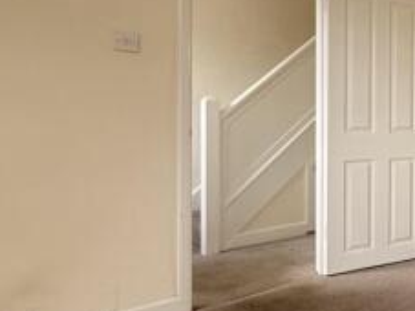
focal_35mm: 36
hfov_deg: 37.0
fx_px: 431
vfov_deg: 39.4
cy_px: 123
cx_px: 515
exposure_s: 1/99
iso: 100
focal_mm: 2.22
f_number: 2.2
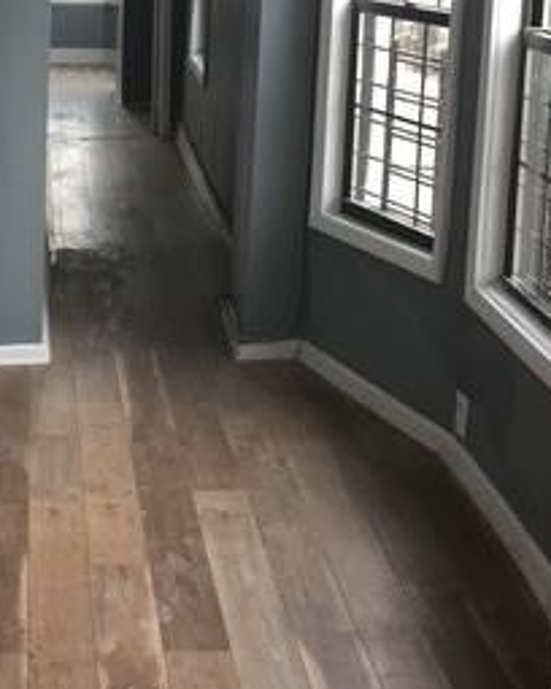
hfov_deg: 21.1
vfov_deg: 26.2
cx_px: 68
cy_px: 122
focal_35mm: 71
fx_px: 1447
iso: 50
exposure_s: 1/30
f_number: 2.2
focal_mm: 4.15
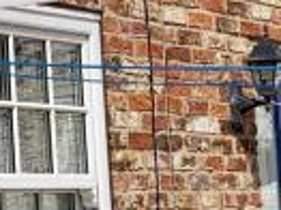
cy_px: 41
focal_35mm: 203
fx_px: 1646
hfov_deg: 9.4
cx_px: -199
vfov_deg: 7.3
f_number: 1.8
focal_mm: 4.25
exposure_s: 1/2915
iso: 25
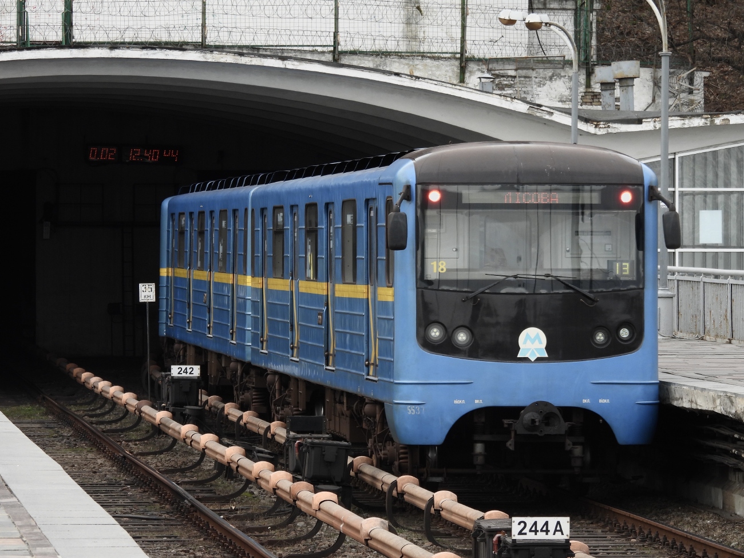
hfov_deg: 8.2
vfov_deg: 6.2
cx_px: 372
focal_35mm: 240
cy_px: 279
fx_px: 5158
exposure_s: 1/125
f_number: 4.5
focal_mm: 42.8
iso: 100
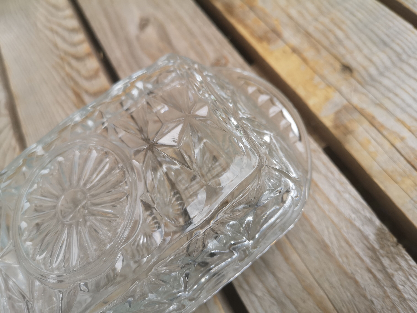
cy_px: 156
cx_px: 208
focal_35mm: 27
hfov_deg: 65.3
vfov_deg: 51.4
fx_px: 325
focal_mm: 5.58
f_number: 1.8
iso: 50
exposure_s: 1/435
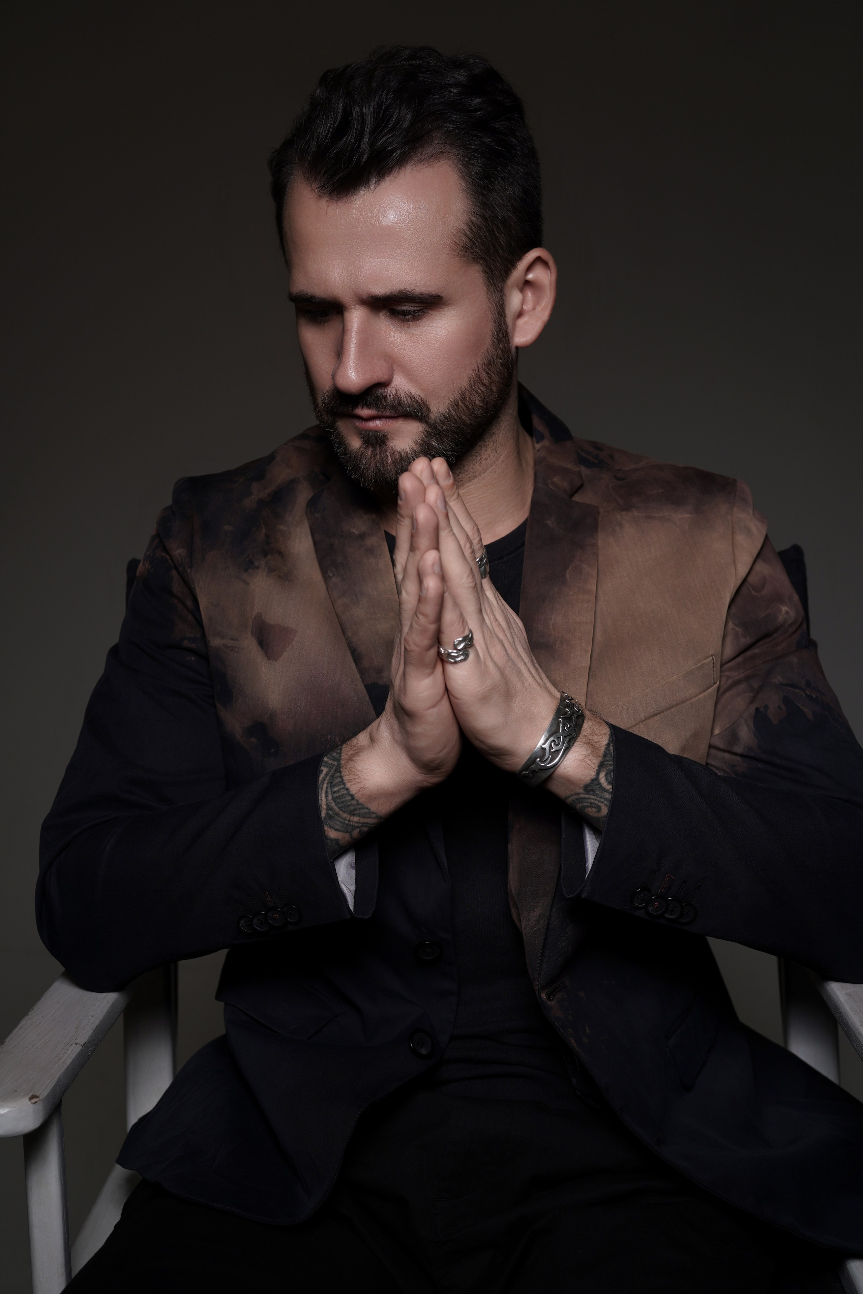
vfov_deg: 39.6
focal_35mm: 50
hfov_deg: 27.0
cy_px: 647
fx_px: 1798
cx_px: 432
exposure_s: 1/160
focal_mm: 50
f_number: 5.6
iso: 200
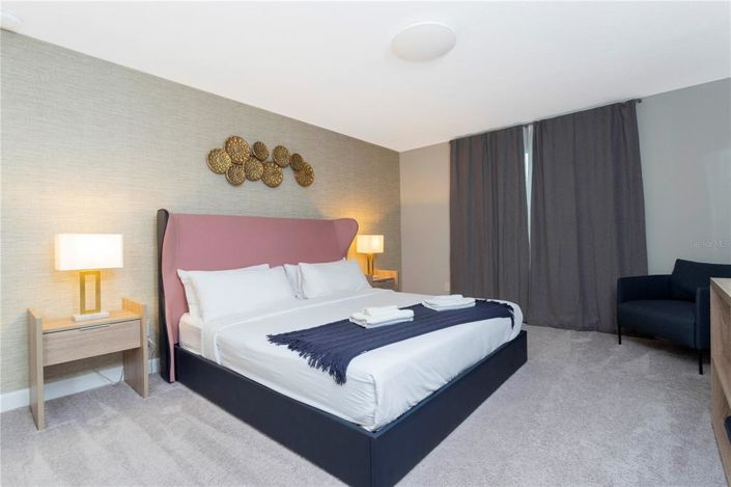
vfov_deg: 70.4
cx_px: 366
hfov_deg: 93.3
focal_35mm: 17
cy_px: 244
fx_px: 345
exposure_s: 1/15
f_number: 9
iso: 1000
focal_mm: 17
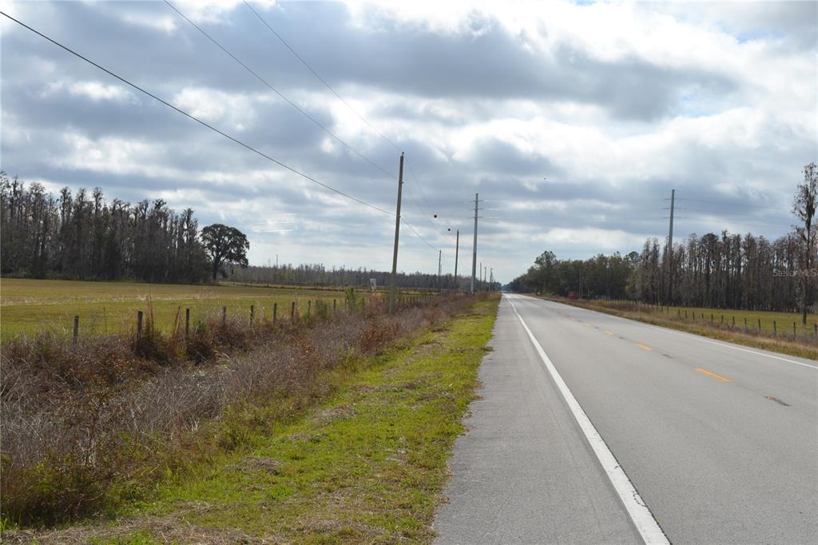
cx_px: 409
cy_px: 272
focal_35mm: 51
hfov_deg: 38.9
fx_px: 1158
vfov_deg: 26.5
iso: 100
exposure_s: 1/320
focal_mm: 34
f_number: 9
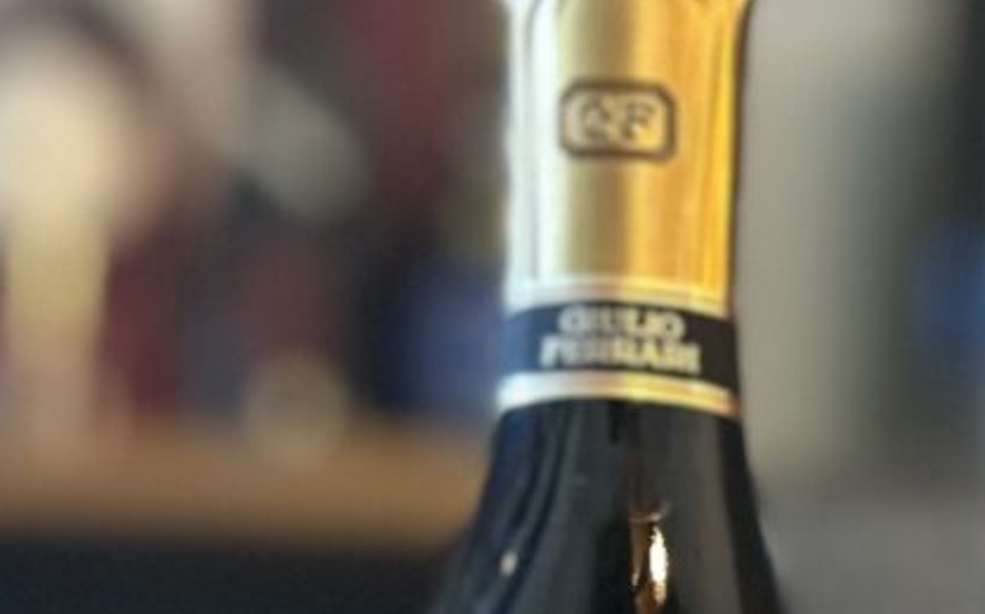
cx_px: 1120
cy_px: 947
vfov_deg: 10.0
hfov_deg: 15.9
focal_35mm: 127
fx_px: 3407
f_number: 1.5
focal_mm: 5.7
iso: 320
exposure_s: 1/60
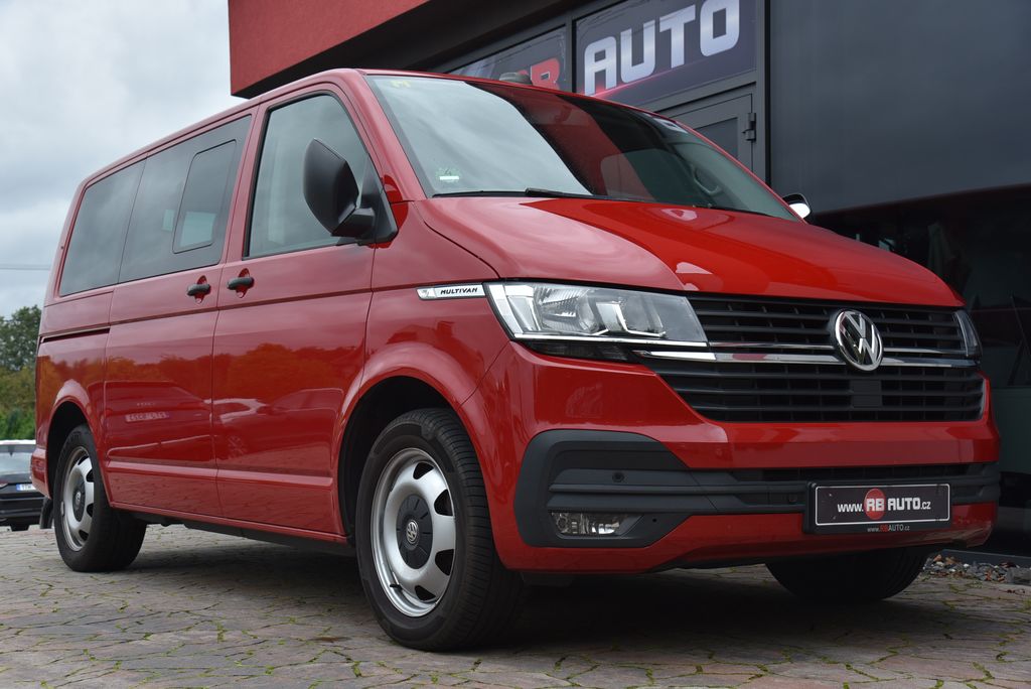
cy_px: 344
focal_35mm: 48
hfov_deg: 41.1
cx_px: 516
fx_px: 1375
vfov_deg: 28.1
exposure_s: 1/200
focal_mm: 48
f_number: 7.1
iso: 500
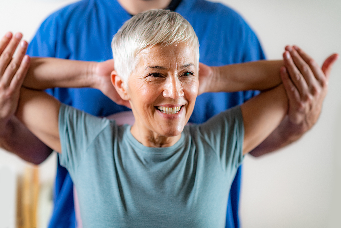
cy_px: 114
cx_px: 170
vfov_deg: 16.1
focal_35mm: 85
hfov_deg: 23.9
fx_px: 805
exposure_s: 1/160
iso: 100
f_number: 2.2
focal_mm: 85
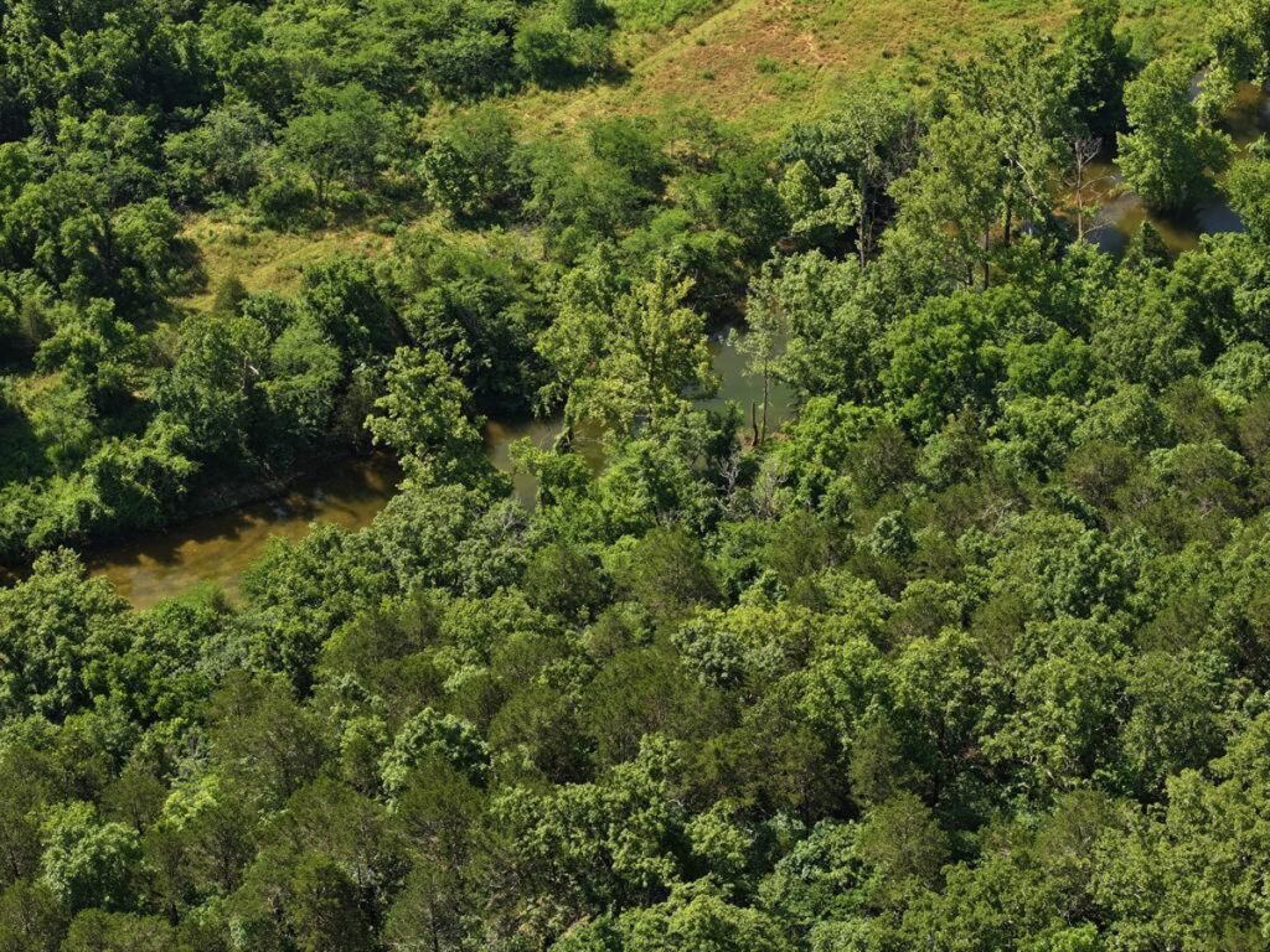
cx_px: 635
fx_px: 2568
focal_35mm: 70
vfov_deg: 21.0
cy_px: 476
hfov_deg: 27.8
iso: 100
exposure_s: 1/500
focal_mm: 19.35
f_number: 2.8
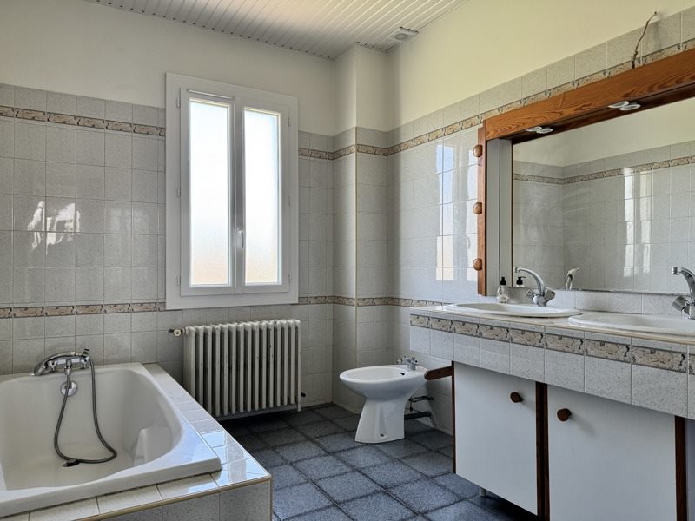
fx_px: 482
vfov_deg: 56.8
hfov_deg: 71.6
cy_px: 260
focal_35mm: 24
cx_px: 348
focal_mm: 6.76
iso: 160
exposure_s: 1/121
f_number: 1.78
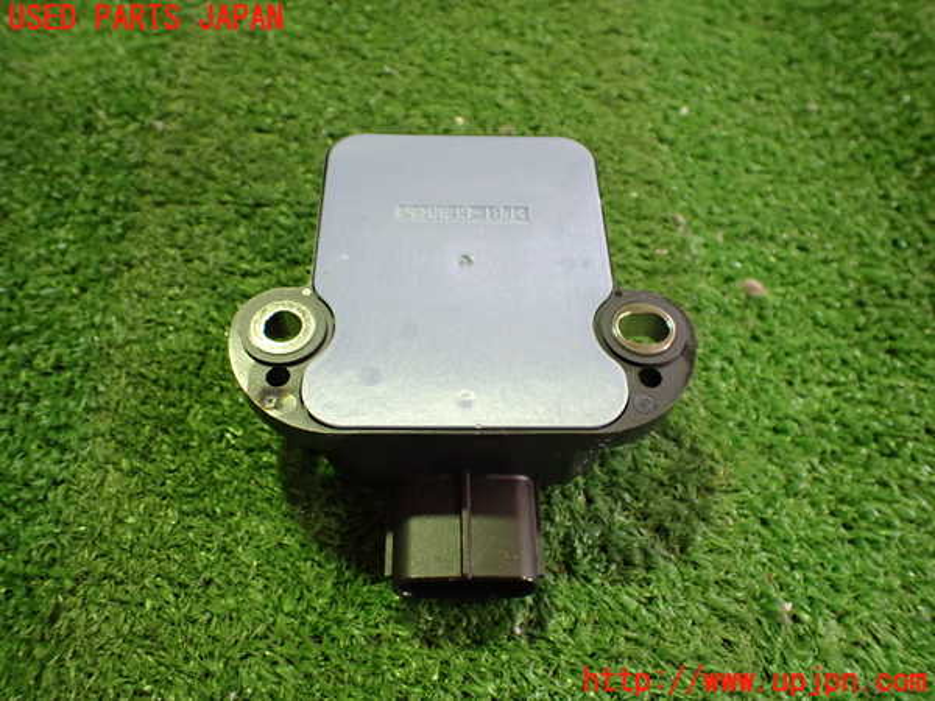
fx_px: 810
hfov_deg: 60.0
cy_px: 350
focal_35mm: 30
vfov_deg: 46.8
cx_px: 468
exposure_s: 1/60
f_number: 2.3
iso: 800
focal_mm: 5.4
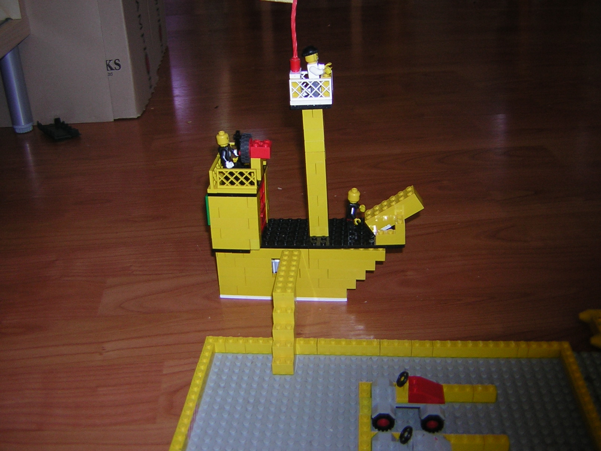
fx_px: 625
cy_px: 226
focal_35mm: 36
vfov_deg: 39.7
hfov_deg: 51.4
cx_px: 300
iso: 50
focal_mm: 4.7
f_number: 2.6
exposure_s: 1/60.1
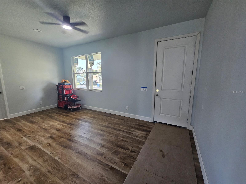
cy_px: 92
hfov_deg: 106.2
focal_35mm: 13
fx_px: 92
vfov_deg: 89.9
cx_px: 123
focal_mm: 2.2
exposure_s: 1/77.4
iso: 200
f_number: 2.2
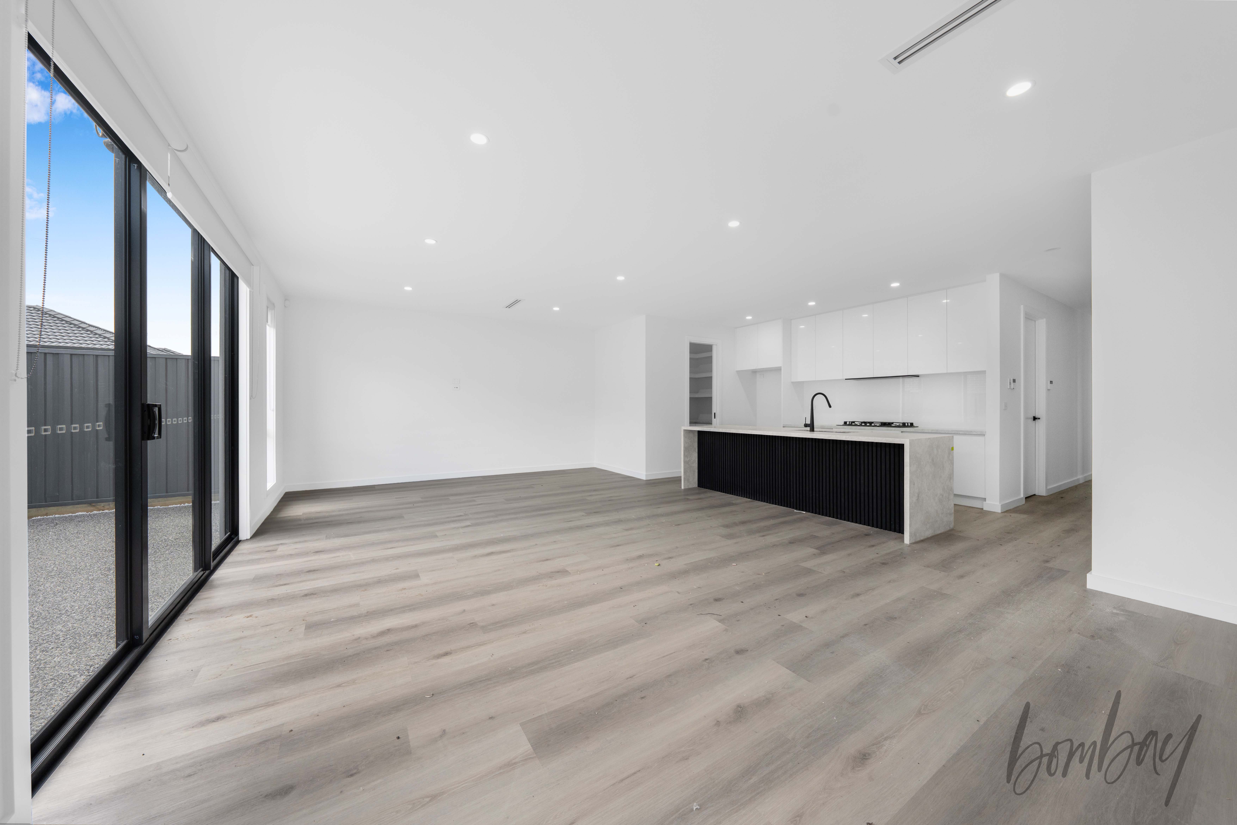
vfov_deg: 90.0
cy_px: 412
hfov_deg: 112.6
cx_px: 618
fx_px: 412
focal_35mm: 12
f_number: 8
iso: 400
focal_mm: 12
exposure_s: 1/80
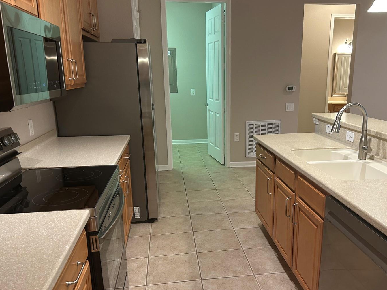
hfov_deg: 58.1
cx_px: 220
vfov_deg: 45.3
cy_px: 163
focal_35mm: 31
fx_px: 347
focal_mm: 5.7
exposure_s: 1/60
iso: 125
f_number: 1.5
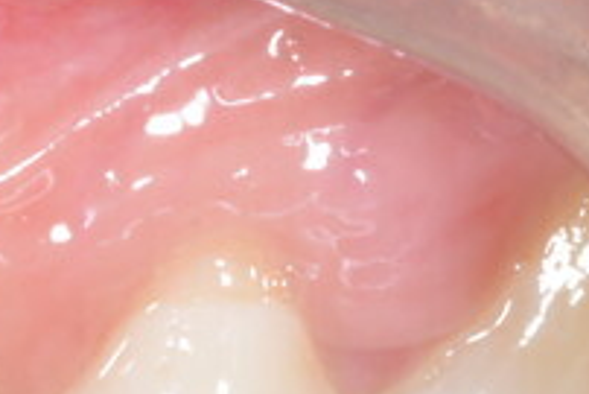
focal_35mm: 402
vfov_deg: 3.4
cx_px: -408
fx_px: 6582
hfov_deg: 5.1
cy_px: 531
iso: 100
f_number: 36
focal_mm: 60
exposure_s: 1/100
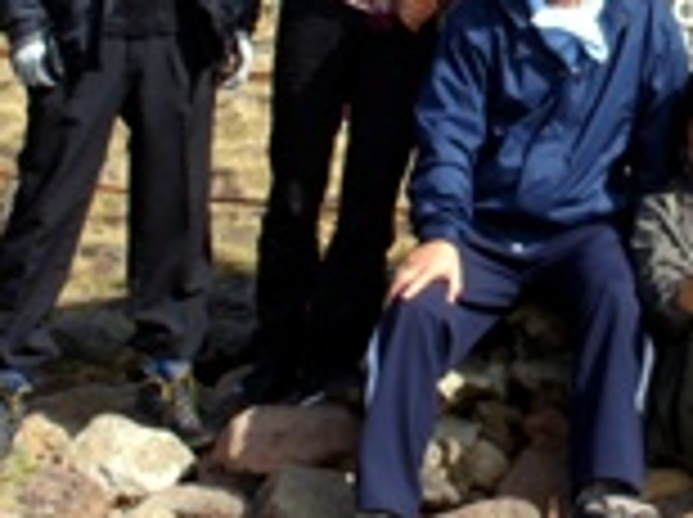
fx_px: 2499
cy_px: -23
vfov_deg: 11.7
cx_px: 684
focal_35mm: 125
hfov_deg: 15.5
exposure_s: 1/141
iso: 50
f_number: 7.8
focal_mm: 9.87
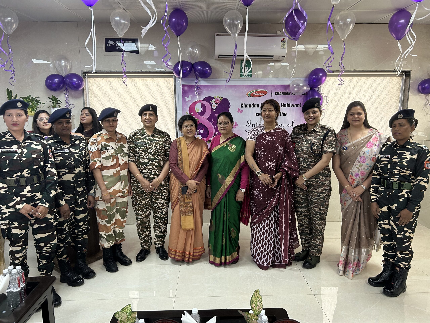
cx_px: 215
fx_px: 323
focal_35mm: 26
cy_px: 162
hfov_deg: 67.3
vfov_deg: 53.1
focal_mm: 5.7
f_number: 1.5
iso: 125
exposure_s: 1/100
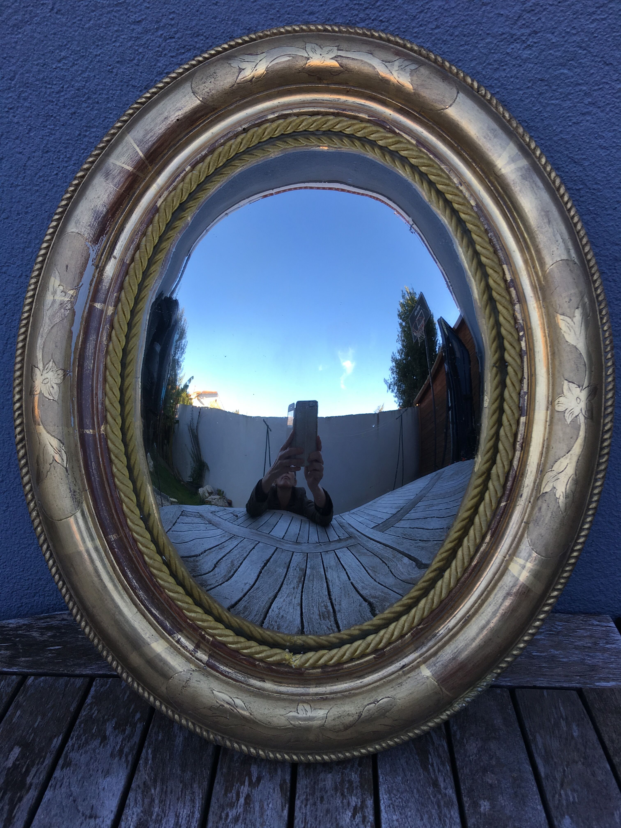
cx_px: 310
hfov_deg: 48.2
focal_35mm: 29
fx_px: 694
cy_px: 414
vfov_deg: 61.7
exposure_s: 1/159
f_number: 2.2
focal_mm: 4.15
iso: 25
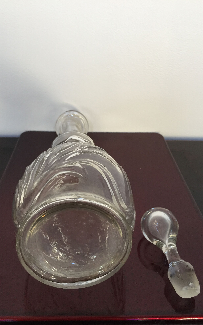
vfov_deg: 61.2
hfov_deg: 40.6
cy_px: 163
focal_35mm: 31
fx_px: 274
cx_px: 98
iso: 160
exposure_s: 1/33
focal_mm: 4.15
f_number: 2.2
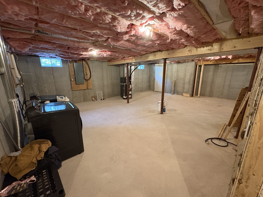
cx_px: 132
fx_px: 106
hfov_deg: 102.1
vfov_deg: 85.7
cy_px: 98
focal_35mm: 14
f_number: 2.2
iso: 1000
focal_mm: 2.22
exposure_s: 1/60
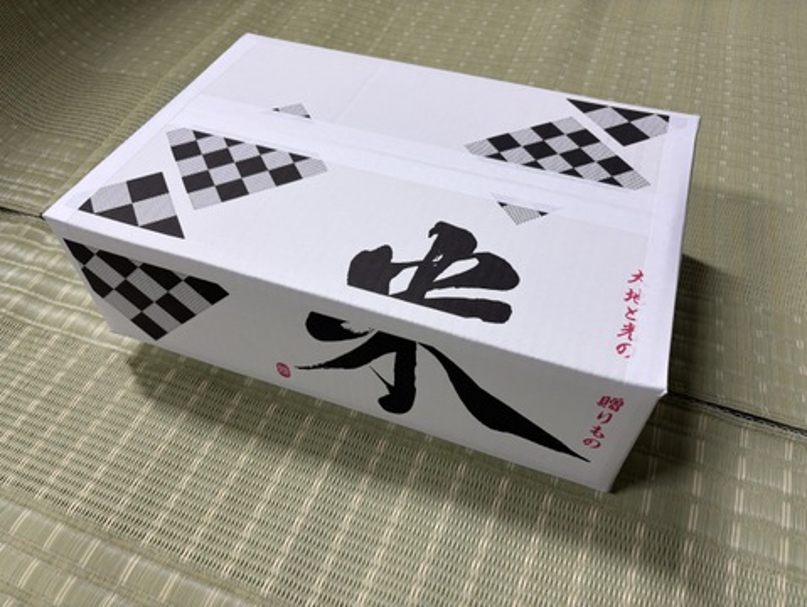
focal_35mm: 26
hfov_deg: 67.3
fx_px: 607
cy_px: 304
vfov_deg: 53.1
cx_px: 404
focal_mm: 5.96
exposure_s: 1/60
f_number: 1.6
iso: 160
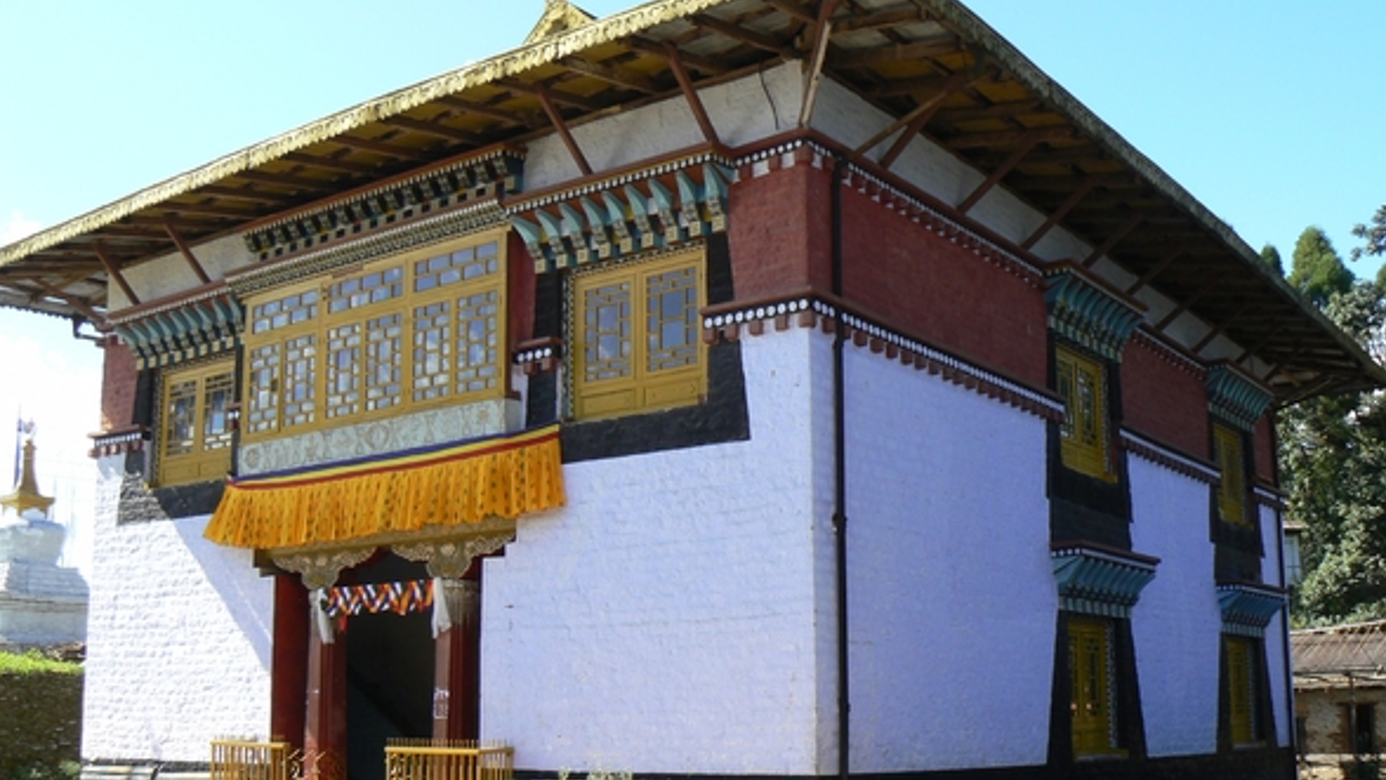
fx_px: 1470
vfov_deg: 29.7
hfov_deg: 50.5
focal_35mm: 40
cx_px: 695
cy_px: 455
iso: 80
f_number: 5.6
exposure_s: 1/160
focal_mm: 6
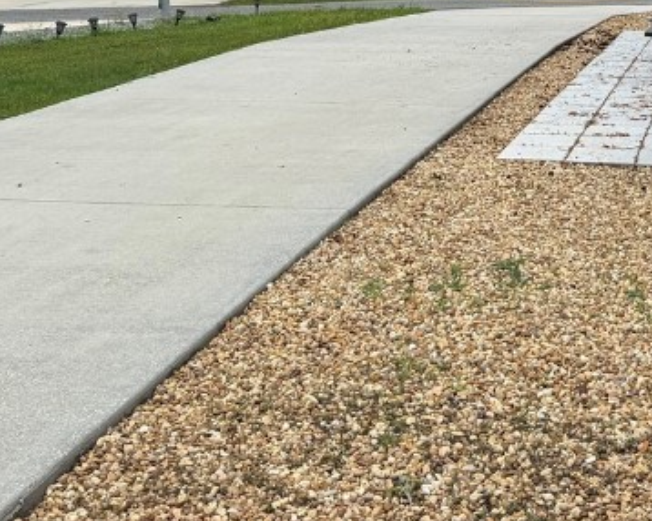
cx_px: 510
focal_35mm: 67
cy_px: -66
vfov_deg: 21.5
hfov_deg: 27.8
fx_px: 1292
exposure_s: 1/4167
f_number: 1.78
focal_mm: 6.76
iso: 80
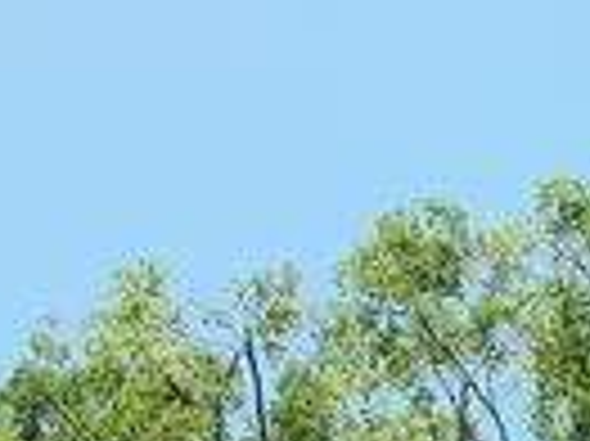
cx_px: 752
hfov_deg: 15.9
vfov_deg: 11.8
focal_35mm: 118
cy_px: 738
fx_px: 2009
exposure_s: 1/179
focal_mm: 9
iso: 100
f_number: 5
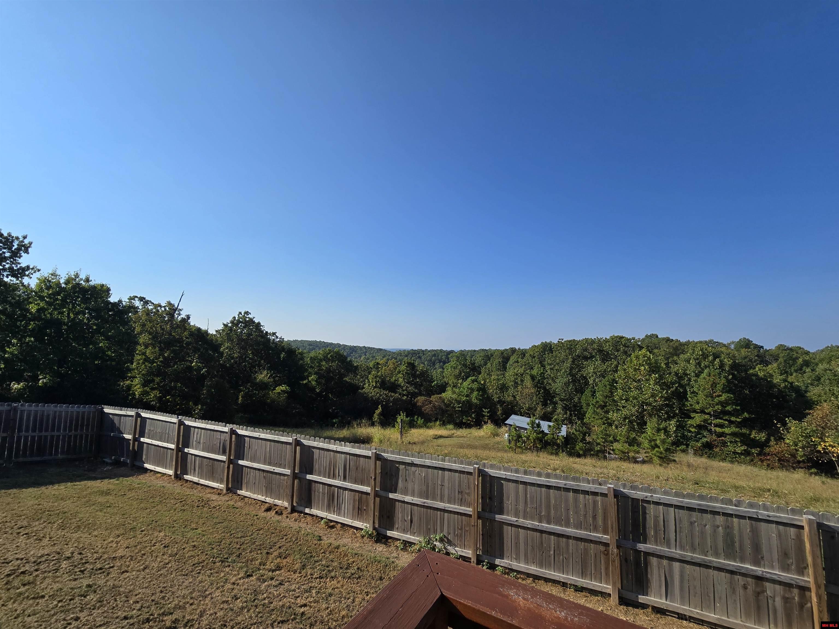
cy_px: 314
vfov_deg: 89.9
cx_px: 420
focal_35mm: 13
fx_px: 315
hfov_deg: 106.2
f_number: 2.2
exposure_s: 1/2628
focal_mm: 2.2
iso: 50
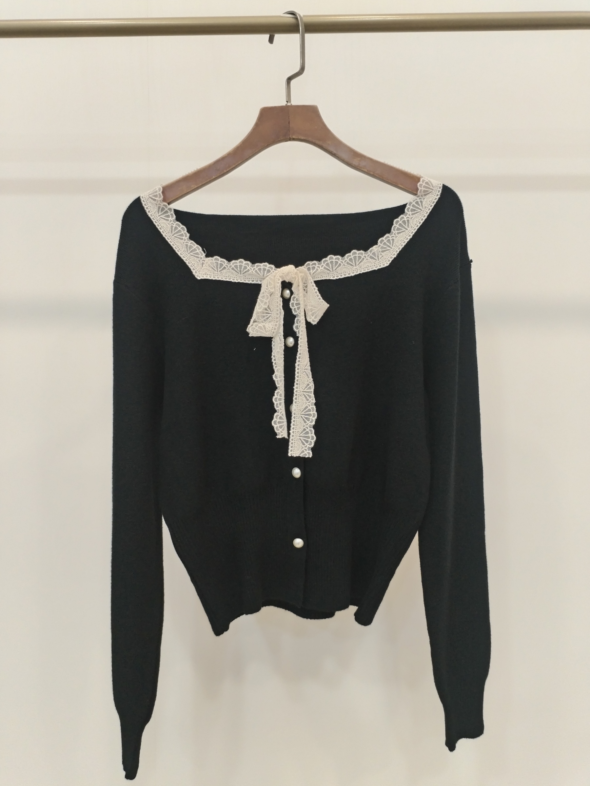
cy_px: 393
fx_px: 659
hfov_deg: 48.2
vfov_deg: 61.7
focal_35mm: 29
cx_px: 295
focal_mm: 4.75
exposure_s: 1/33.3
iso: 317
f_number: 1.8
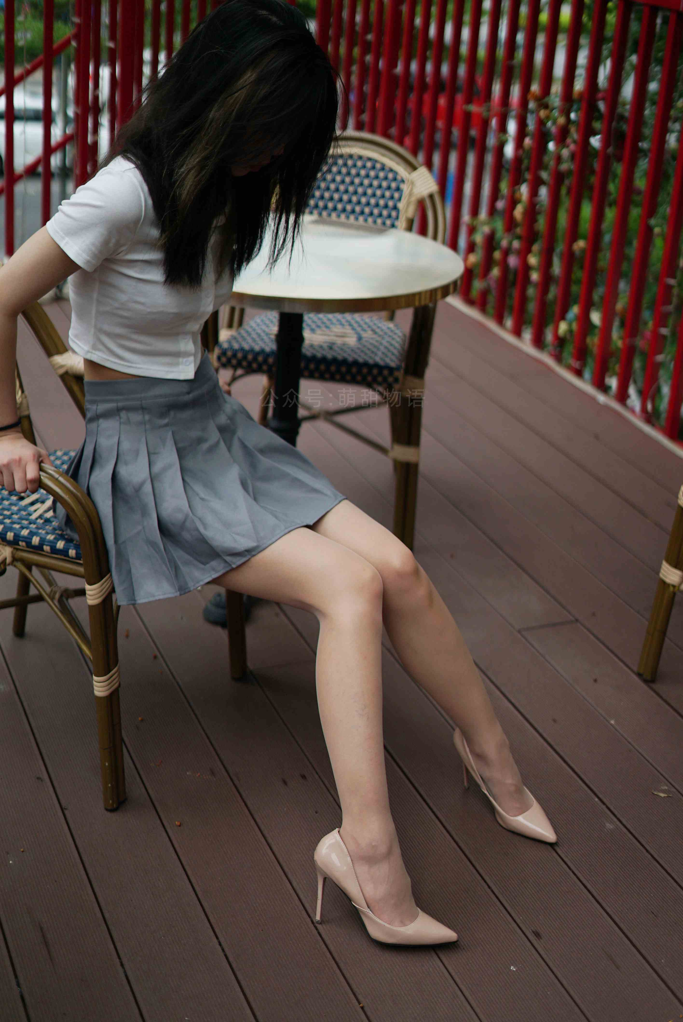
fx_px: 1421
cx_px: 342
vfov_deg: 39.6
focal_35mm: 50
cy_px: 511
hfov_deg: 27.0
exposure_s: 1/8000
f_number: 1.8
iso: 200
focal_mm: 50
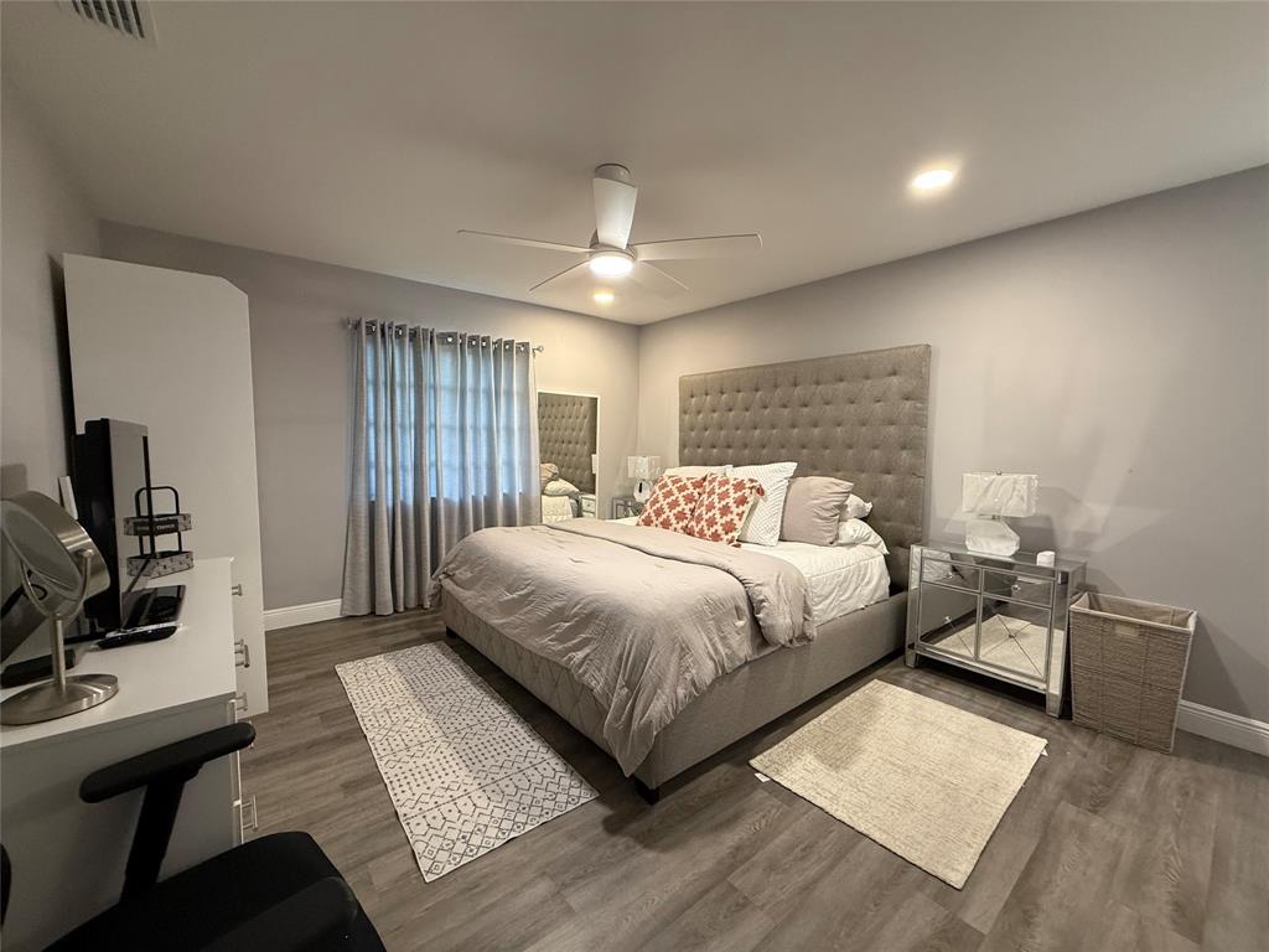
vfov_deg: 85.7
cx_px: 634
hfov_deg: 102.1
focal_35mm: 14
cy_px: 476
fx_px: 513
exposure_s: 1/60
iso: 250
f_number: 2.2
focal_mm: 2.22
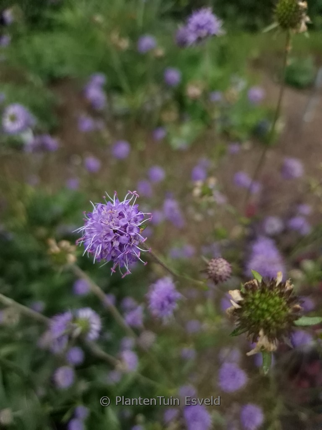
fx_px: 285
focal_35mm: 23
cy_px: 215
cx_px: 161
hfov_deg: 58.9
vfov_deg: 73.9
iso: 800
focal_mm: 5.4
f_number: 1.8
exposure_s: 1/12048
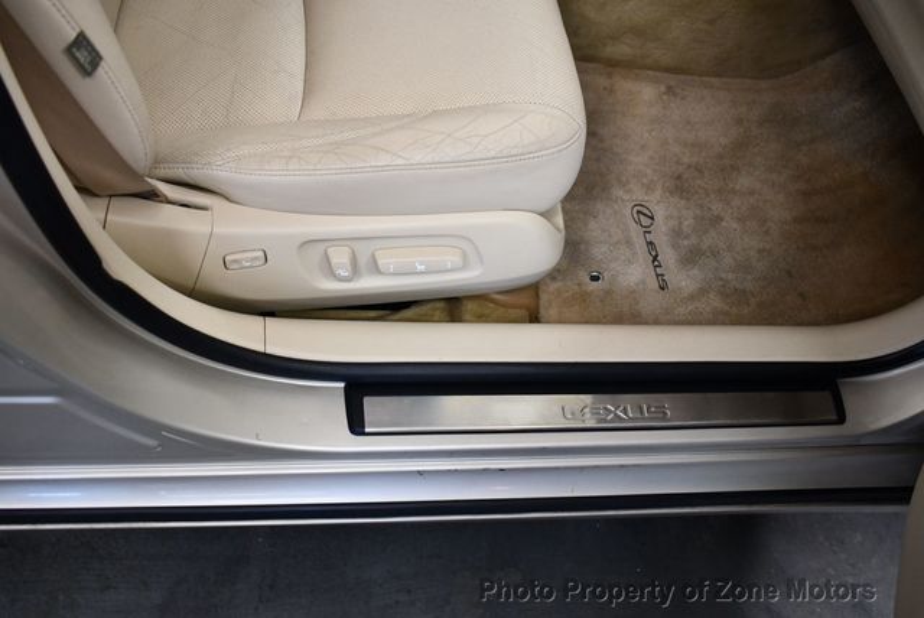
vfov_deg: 36.9
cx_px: 462
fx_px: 925
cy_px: 309
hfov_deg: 53.1
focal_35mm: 36
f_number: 3.5
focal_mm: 18
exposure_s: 1/125
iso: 1000
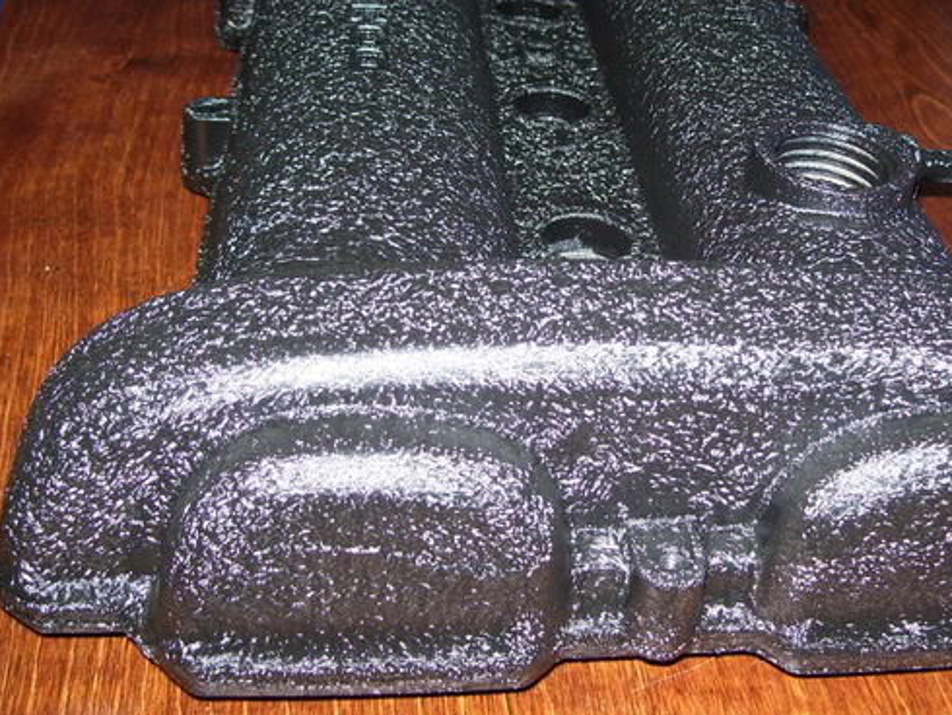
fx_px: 1293
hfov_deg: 40.2
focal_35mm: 47
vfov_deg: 30.8
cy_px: 260
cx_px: 585
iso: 80
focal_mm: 6
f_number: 2.7
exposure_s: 1/60
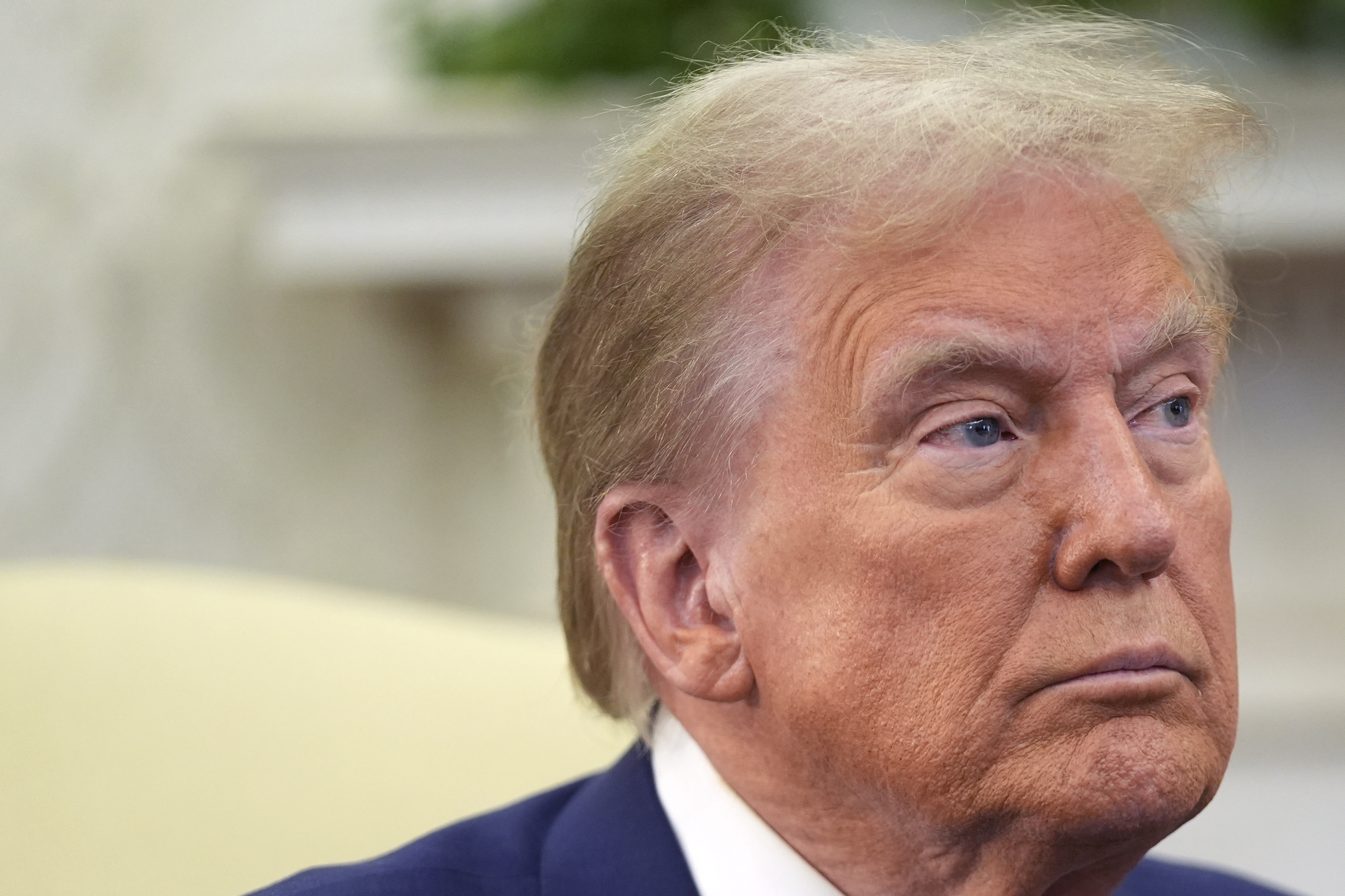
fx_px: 9041
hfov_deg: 8.5
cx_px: 1006
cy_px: 690
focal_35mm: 242
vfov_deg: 5.7
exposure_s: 1/200
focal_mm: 138
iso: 2000
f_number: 2.8
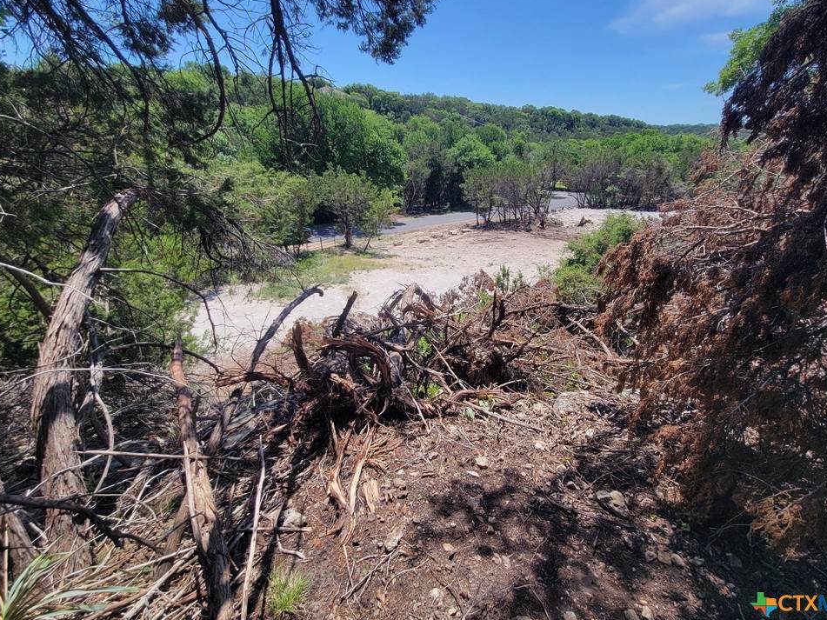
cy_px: 301
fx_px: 334
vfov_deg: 85.6
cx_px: 432
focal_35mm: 14
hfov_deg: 102.0
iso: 50
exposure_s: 1/868
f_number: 2.2
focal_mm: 2.2
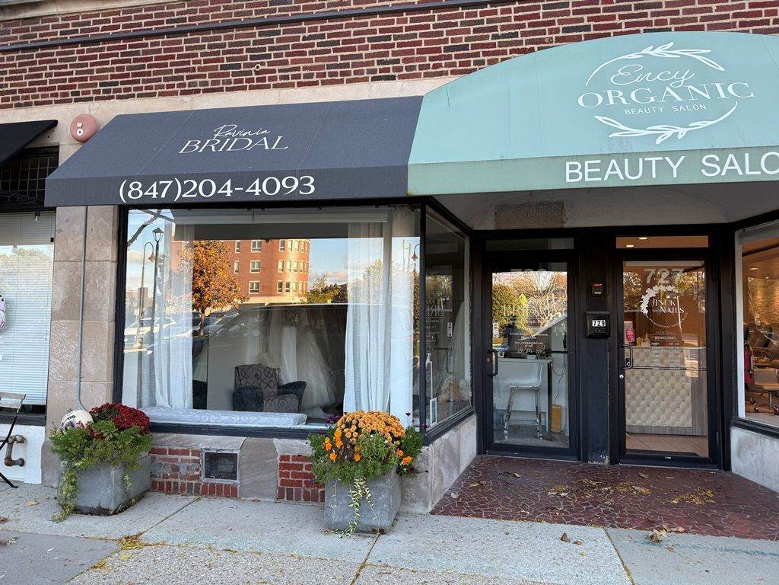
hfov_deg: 71.6
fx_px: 540
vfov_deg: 56.8
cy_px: 292
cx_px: 390
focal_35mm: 24
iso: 64
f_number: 1.78
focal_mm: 6.76
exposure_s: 1/222
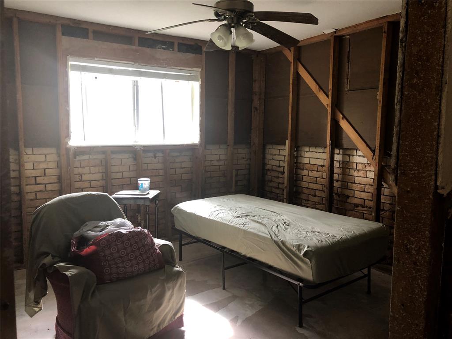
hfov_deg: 61.7
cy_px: 170
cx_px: 226
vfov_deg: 48.2
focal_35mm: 29
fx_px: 379
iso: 40
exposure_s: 1/20
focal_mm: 3.99
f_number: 1.8
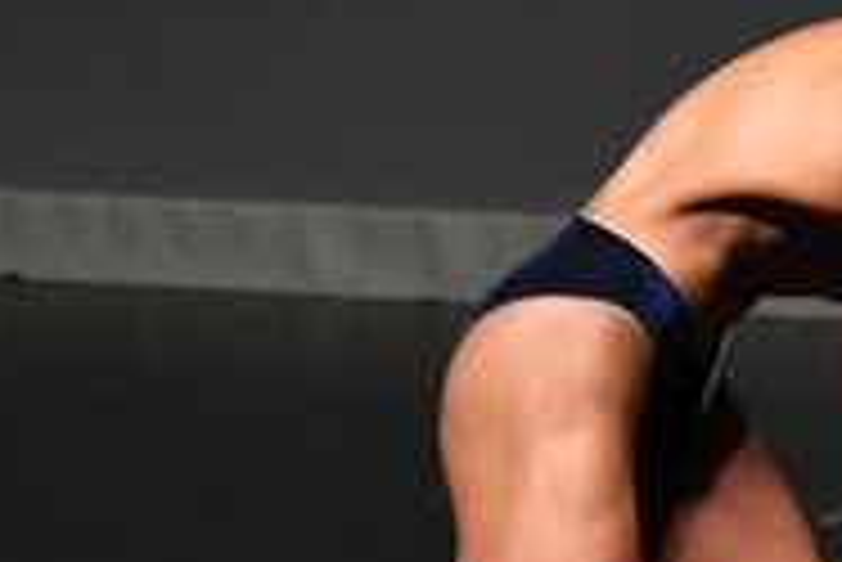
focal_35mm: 1241
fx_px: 29047
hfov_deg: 1.7
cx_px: 1114
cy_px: 495
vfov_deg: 1.1
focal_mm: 200
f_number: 5.6
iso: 5000
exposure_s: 1/400
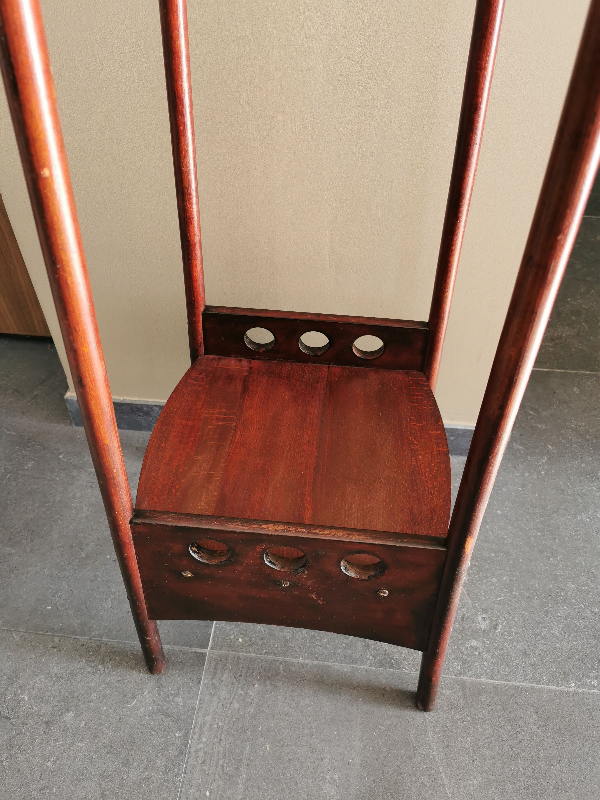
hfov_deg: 51.4
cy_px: 400
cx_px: 300
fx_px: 624
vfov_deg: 65.3
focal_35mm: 27
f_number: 1.6
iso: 50
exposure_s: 1/100
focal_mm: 5.56
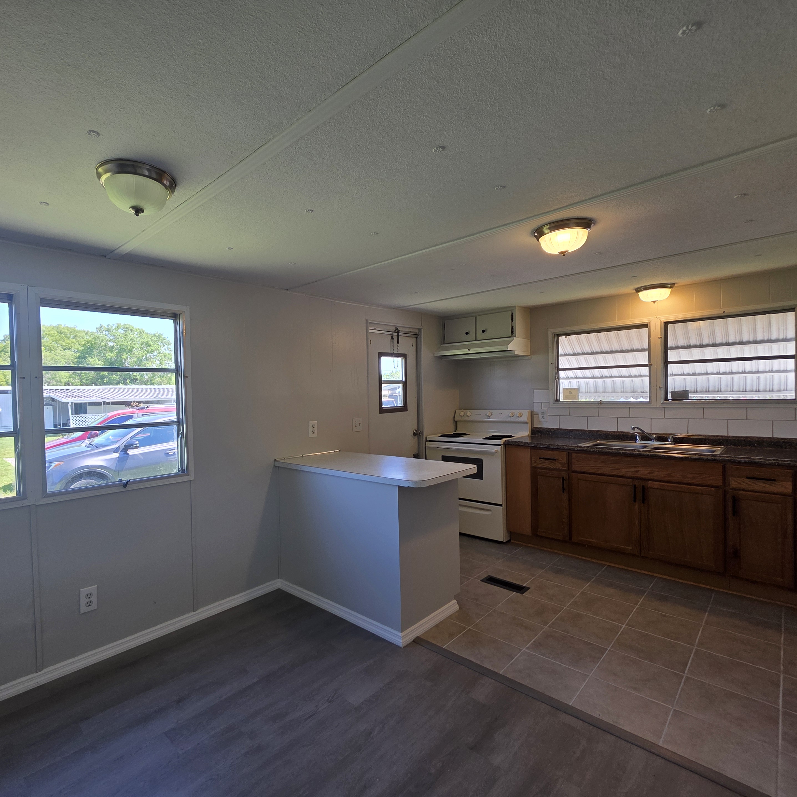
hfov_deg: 86.5
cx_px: 324
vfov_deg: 87.4
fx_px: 417
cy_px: 403
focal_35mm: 16
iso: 40
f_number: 1.9
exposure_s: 1/120
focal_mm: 2.2
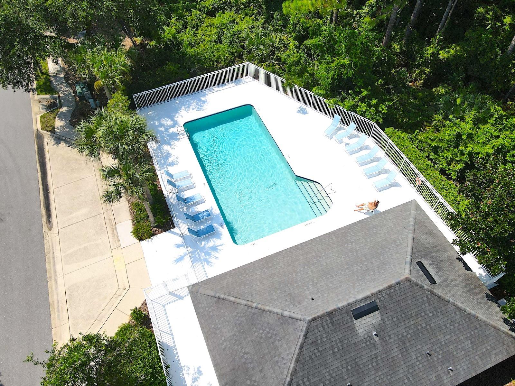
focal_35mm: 24
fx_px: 357
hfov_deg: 71.6
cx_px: 258
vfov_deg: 56.8
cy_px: 193
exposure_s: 1/1250
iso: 100
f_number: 2.8
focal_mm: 4.5
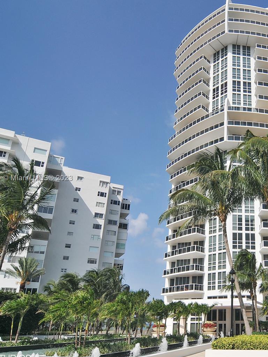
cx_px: 240
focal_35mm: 27
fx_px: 279
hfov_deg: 46.5
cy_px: 178
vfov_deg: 65.3
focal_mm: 12
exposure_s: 1/640
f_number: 8
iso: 200
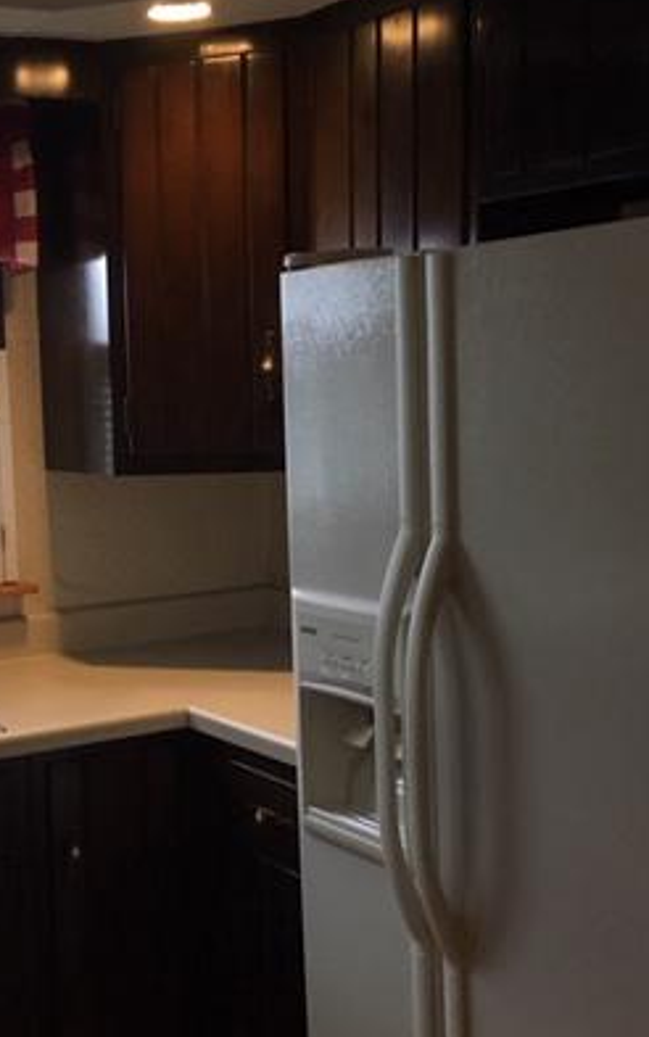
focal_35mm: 50
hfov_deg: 25.1
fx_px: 1413
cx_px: 63
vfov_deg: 40.2
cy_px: 594
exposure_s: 1/30
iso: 160
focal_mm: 4.15
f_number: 2.2
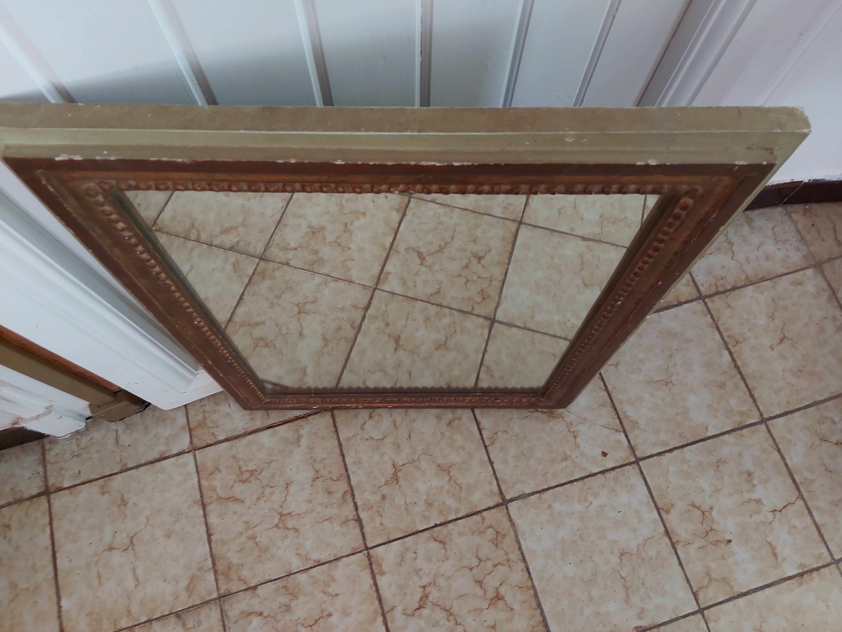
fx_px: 584
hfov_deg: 71.6
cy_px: 316
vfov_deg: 56.8
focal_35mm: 24
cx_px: 421
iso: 400
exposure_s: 1/24
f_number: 1.8
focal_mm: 5.23
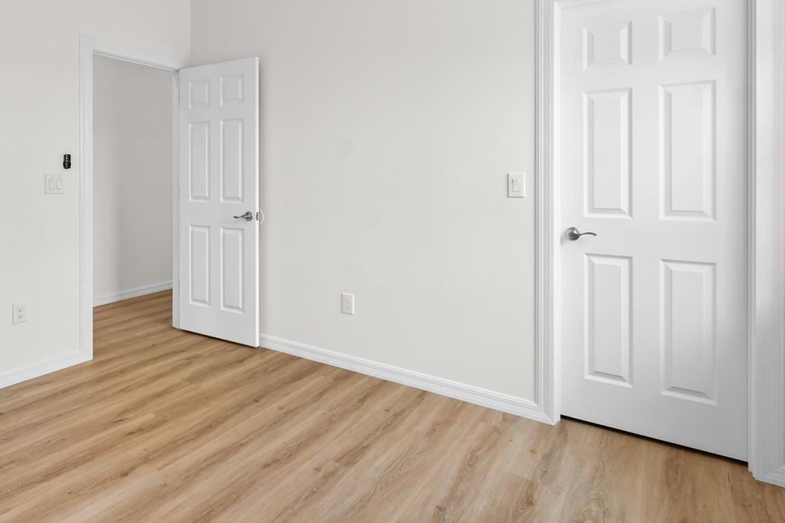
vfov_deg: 58.2
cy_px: 176
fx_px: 458
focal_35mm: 21
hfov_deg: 80.0
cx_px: 306
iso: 100
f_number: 7.1
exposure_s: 1/8
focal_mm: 10
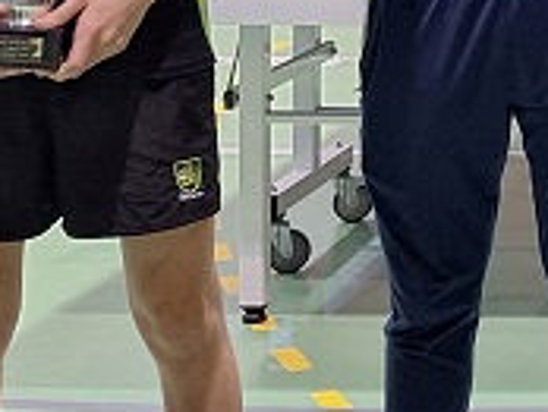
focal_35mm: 132
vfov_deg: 10.9
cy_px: -176
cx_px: 995
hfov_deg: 13.4
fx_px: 2093
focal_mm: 5.54
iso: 160
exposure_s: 1/40
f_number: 1.8
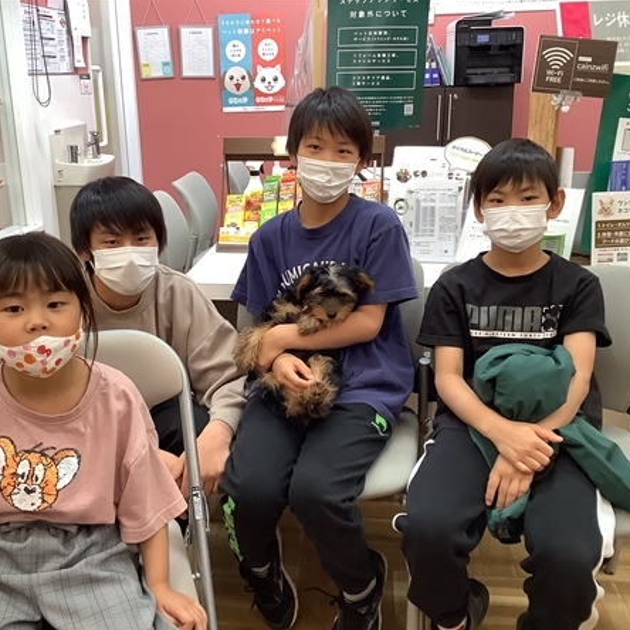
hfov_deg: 44.8
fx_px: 762
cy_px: 314
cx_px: 268
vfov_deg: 44.9
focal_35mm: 37
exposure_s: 1/50
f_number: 2.4
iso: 125
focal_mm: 3.3
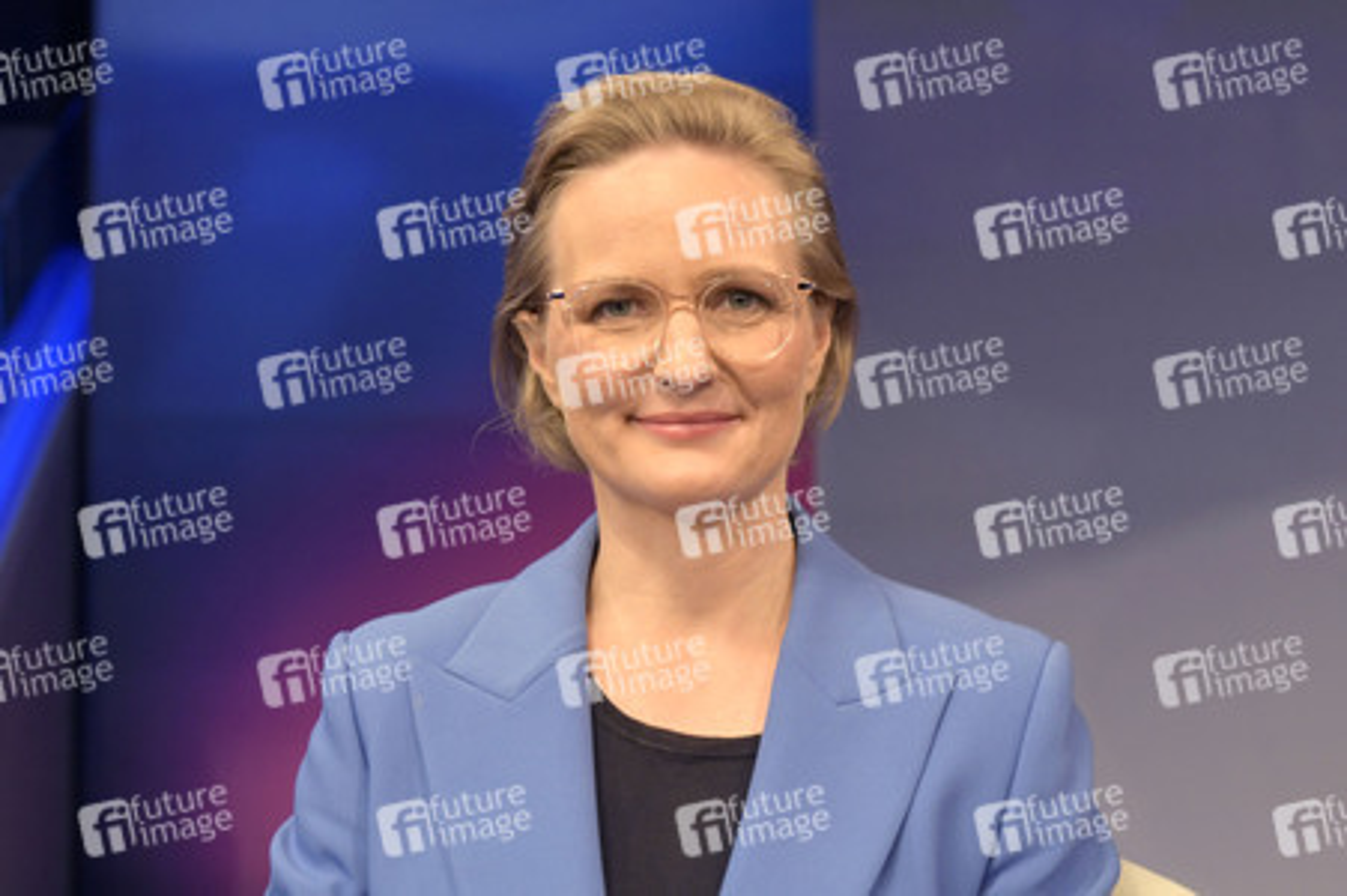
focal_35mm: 60
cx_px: 674
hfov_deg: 33.4
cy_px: 448
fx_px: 2243
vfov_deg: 22.6
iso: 1600
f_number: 5.6
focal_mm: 60
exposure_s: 1/160
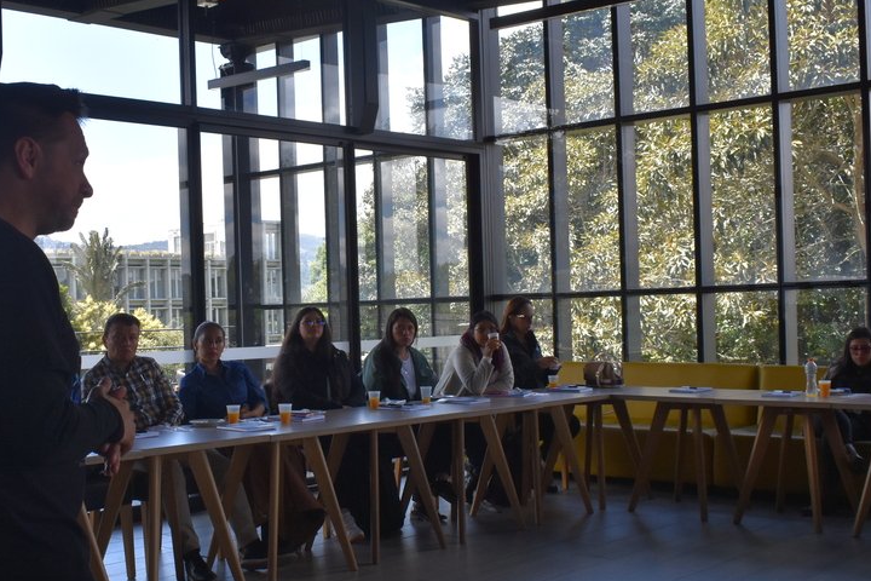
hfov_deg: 39.4
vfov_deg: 27.0
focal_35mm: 50
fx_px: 1210
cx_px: 352
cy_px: 339
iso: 640
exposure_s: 1/500
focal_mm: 20
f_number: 8
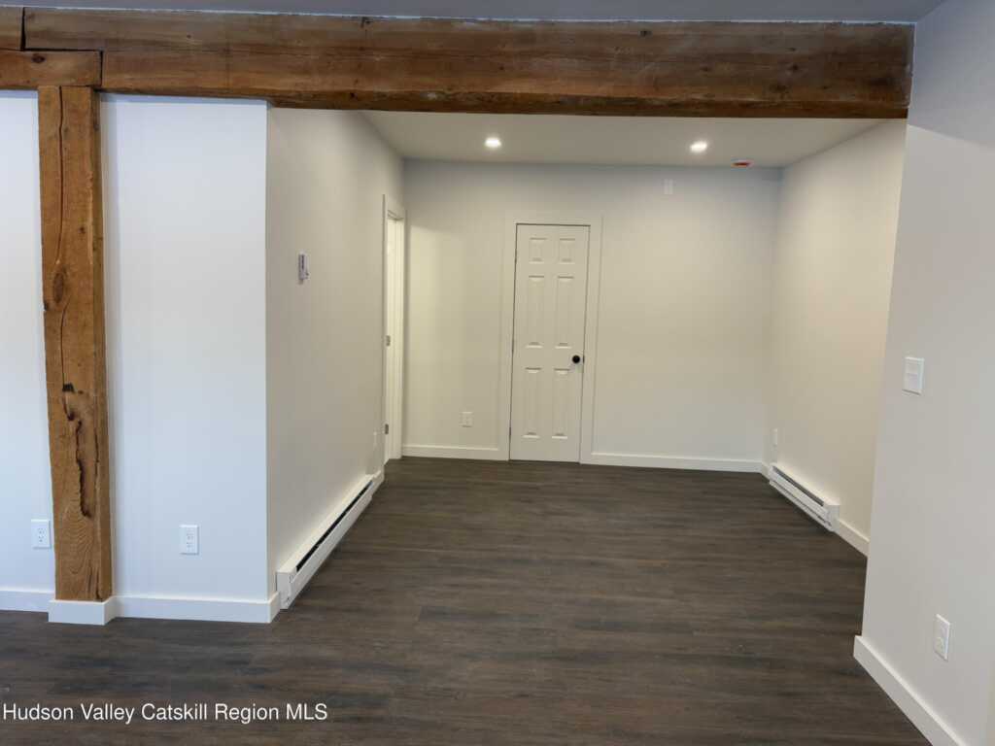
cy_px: 373
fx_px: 747
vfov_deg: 53.1
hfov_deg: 67.3
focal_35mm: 26
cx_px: 498
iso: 80
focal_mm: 5.96
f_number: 1.6
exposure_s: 1/60
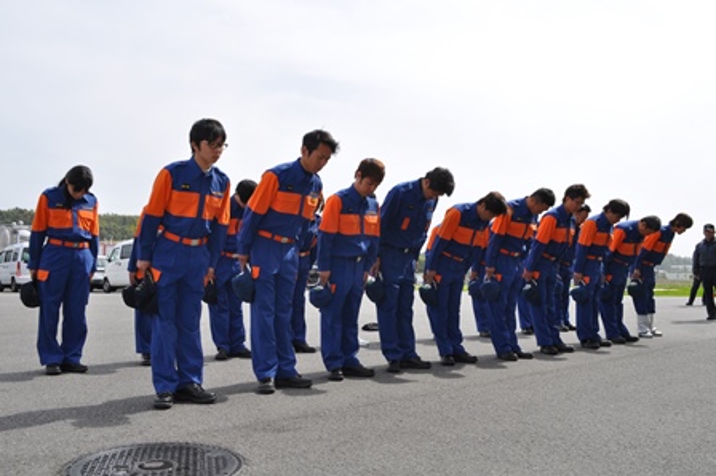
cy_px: 238
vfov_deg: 39.9
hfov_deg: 57.3
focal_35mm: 33
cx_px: 358
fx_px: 656
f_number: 14
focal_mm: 22
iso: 200
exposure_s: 1/200
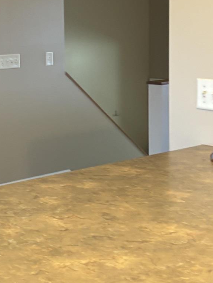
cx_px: 1
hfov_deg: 18.4
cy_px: 107
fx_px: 640
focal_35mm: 78
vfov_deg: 25.0
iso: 200
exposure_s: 1/60
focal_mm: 5.96
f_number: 1.6
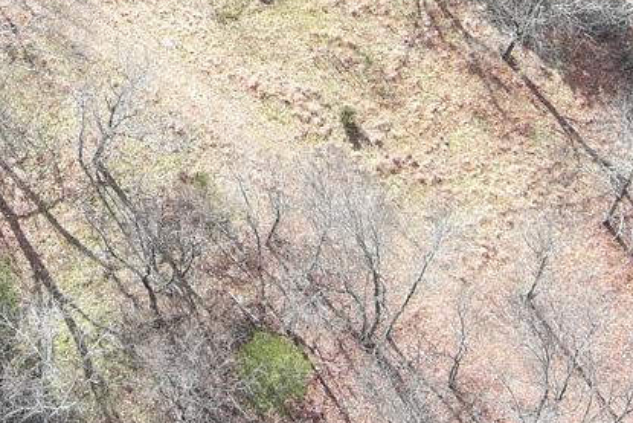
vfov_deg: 9.2
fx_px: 2515
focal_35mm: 143
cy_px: -325
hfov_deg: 14.0
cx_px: -63
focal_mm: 10.57
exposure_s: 1/188
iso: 100
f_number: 2.8
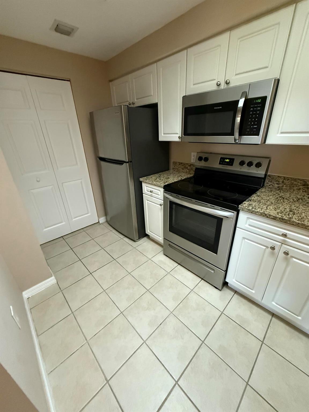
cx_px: 154
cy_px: 206
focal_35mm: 14
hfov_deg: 85.7
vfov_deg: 102.1
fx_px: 167
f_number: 2.2
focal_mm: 2.22
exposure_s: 1/60
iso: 800
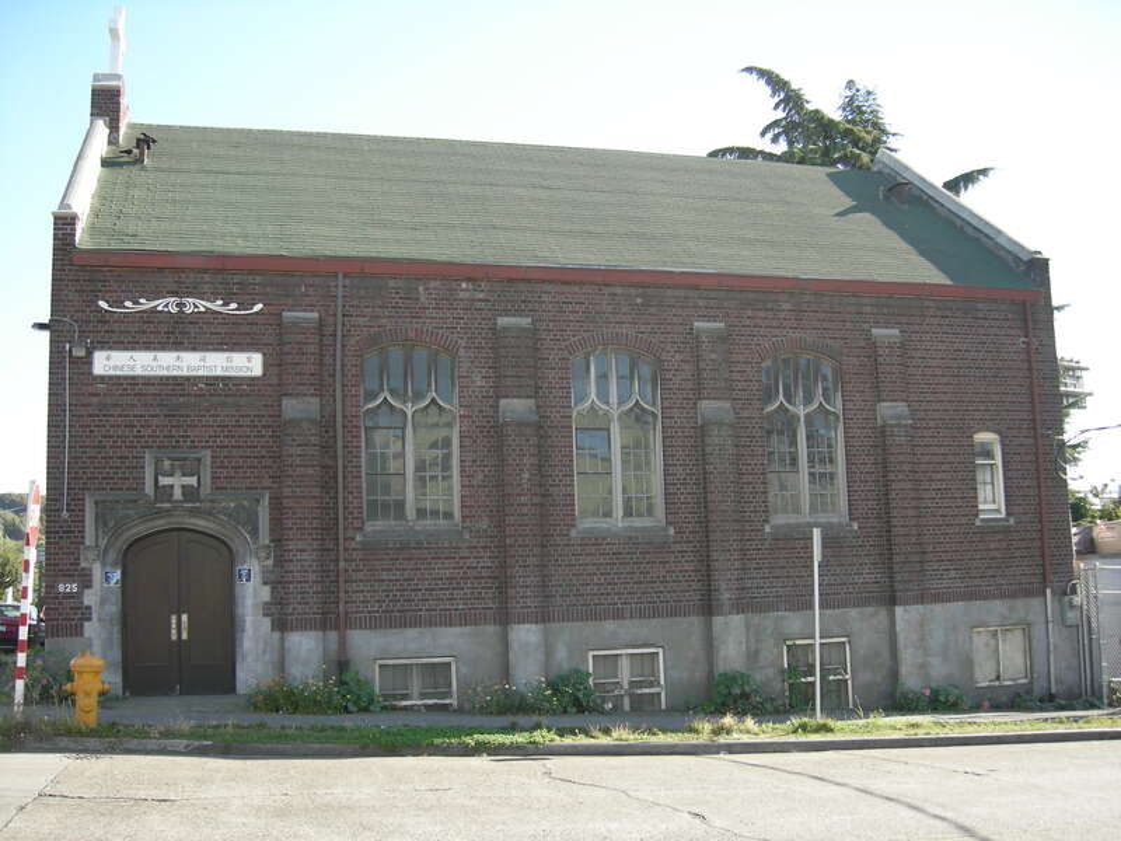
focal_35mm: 36
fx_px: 1166
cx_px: 560
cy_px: 420
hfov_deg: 51.4
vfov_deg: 39.7
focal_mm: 7.5
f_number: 3
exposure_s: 1/222
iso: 64
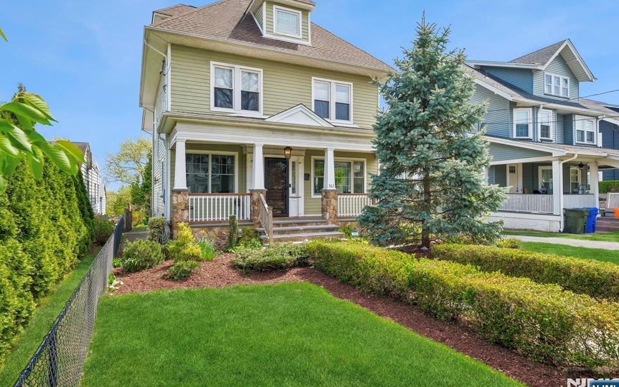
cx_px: 307
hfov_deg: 85.1
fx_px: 337
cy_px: 184
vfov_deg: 59.6
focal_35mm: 20
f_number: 5.6
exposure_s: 1/400
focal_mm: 12.9
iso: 160
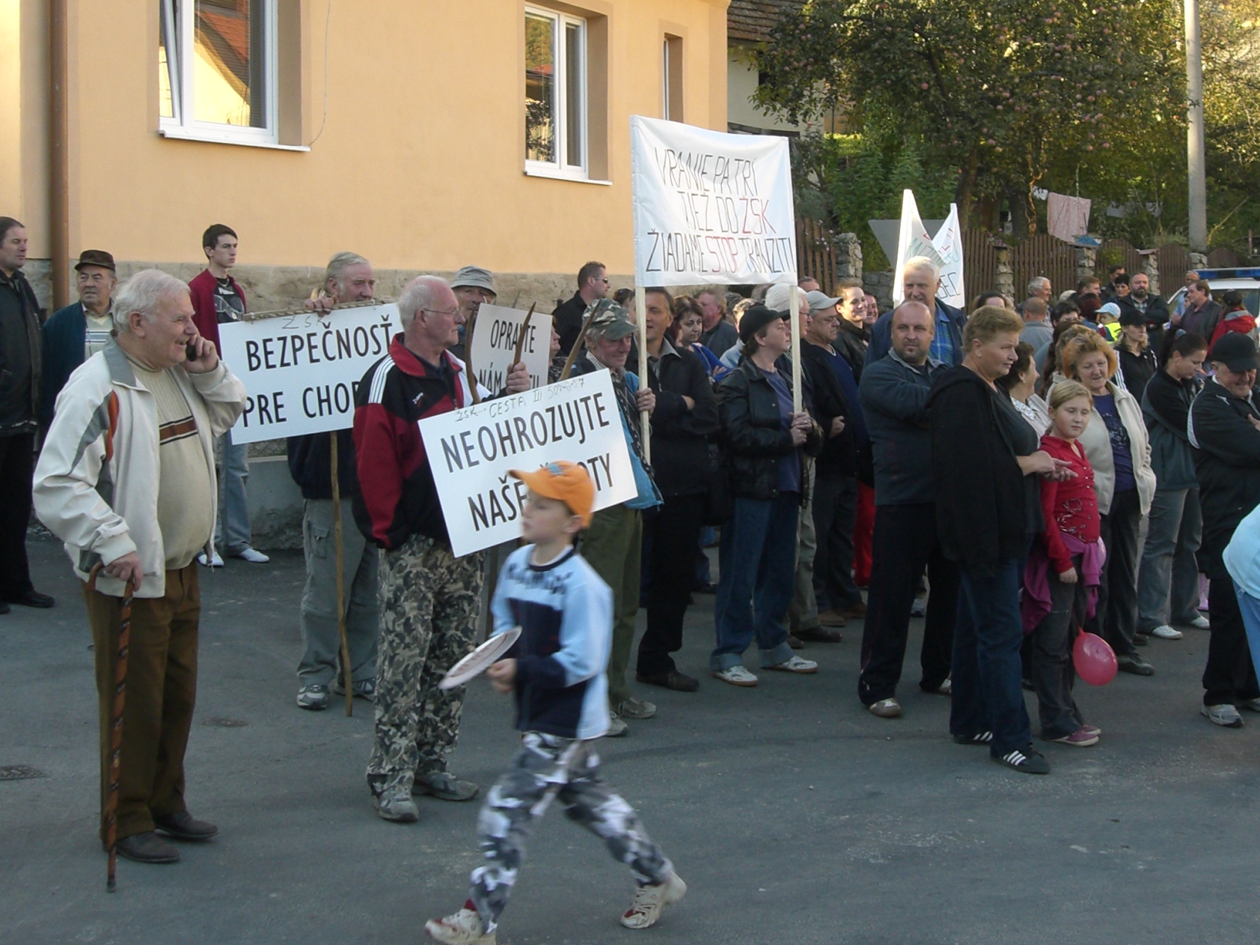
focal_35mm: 52
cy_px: 337
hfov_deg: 36.8
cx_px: 702
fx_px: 1893
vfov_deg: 27.9
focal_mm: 6.3
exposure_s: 1/80
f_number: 4.4
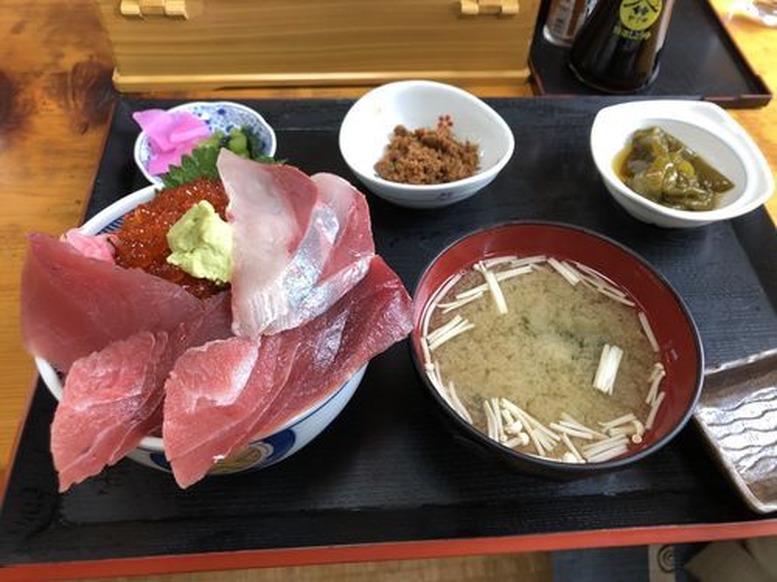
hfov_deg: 63.4
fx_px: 628
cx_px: 388
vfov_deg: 49.7
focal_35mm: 28
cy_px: 291
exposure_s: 1/17
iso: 50
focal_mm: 3.99
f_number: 1.8
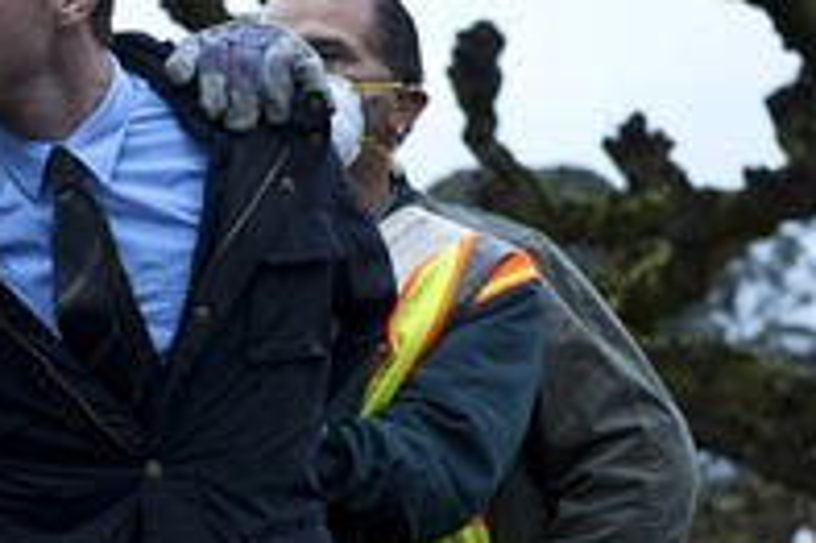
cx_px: -124
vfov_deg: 8.2
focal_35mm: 167
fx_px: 3782
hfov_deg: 12.1
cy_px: 383
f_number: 5
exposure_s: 1/400
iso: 400
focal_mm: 70
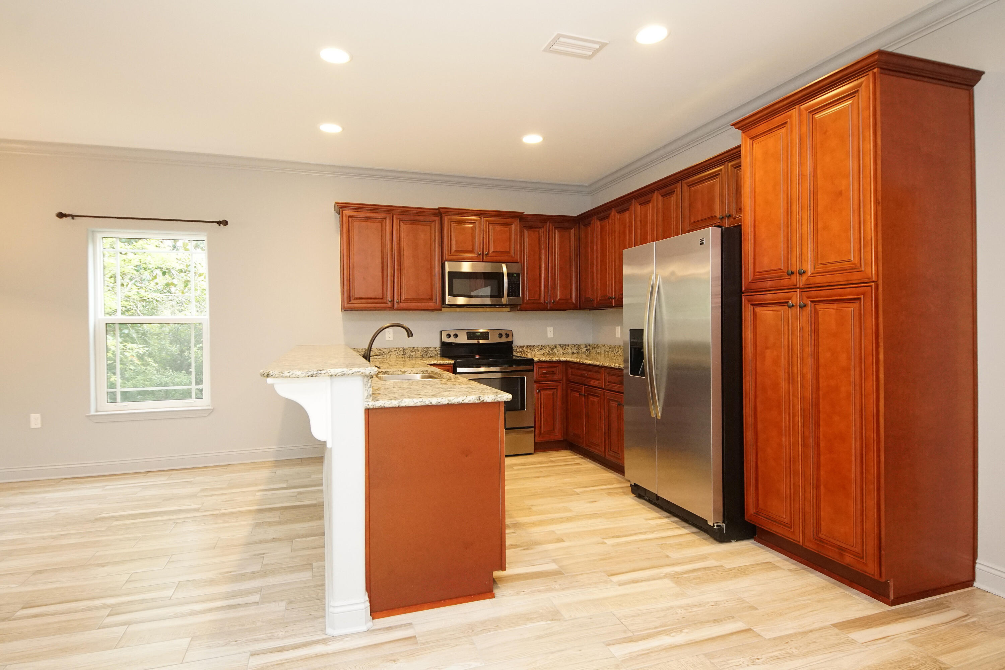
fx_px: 503
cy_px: 335
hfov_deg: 90.0
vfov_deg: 67.4
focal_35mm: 18
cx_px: 502
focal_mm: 12
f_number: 4.5
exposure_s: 1/60
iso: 2500
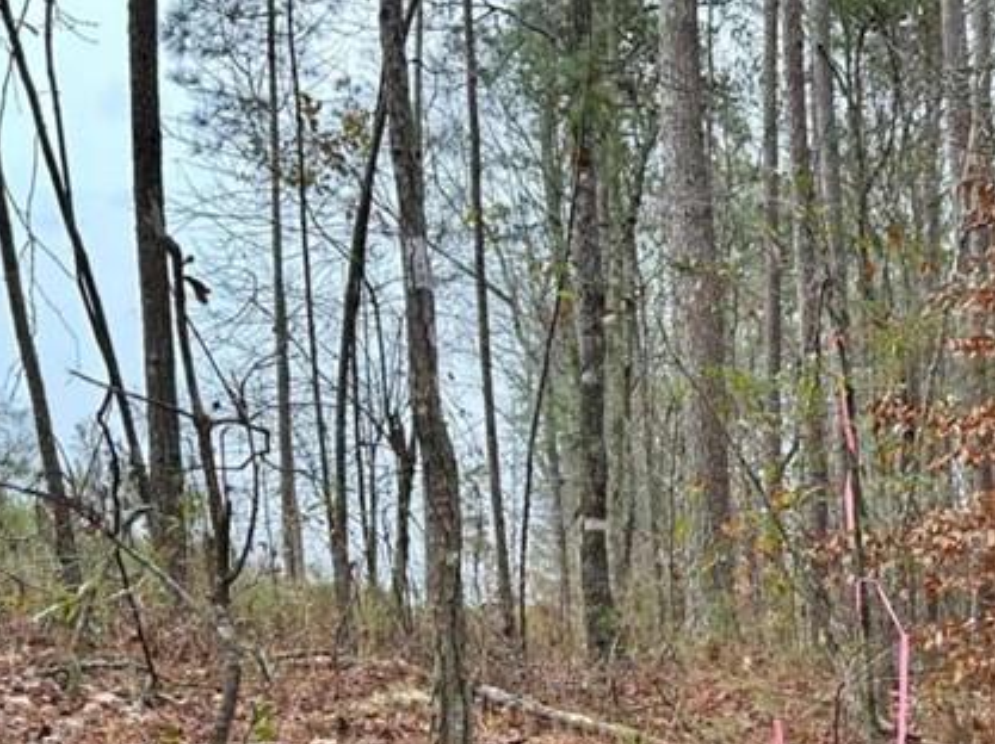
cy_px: 720
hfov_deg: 31.4
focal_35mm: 59
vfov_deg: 23.8
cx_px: 866
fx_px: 1694
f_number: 1.78
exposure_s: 1/142
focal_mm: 6.86
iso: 125
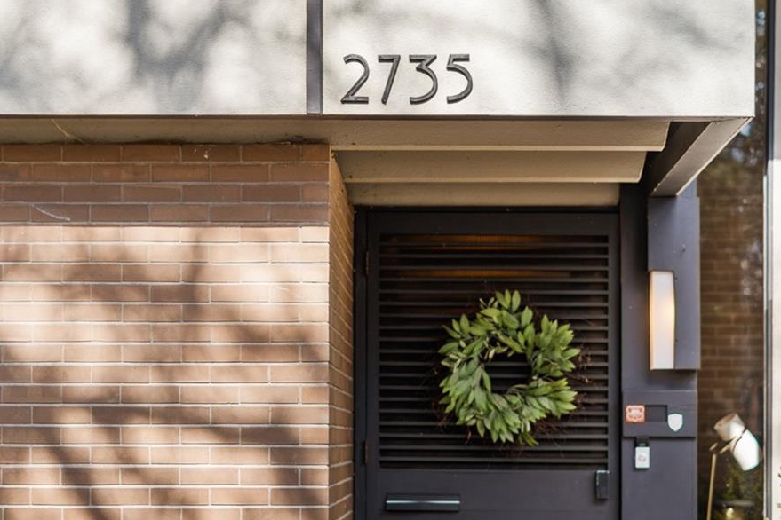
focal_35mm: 91
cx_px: 445
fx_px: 1974
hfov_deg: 22.4
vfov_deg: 14.9
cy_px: 421
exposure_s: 1/500
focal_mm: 50
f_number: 1.8
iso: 100
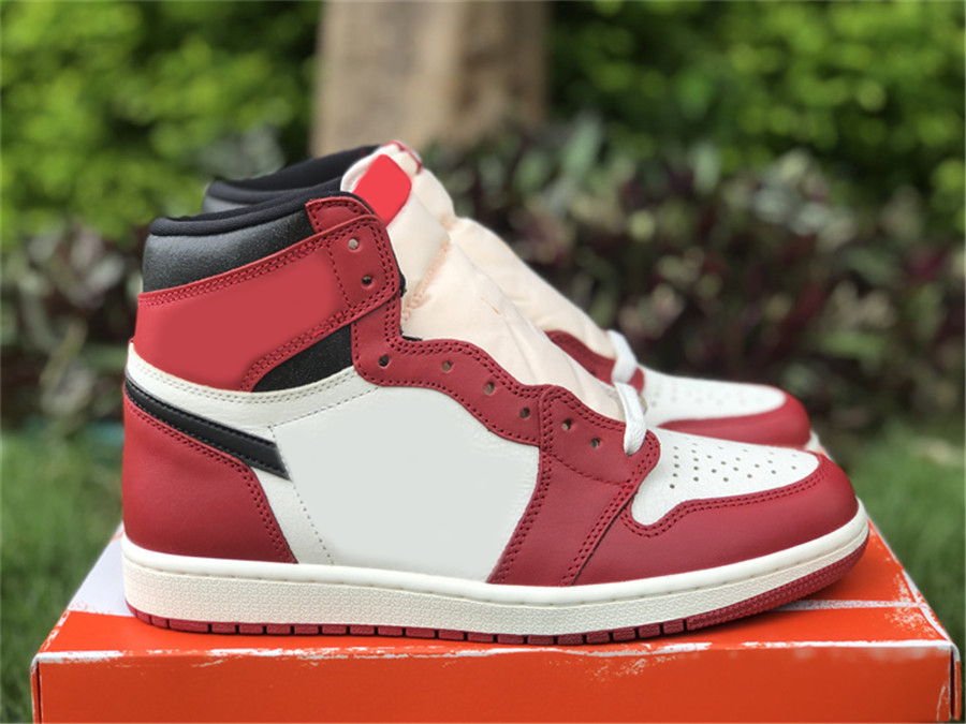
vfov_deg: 25.7
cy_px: 362
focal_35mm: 57
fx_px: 1591
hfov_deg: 33.8
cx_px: 483
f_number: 2.8
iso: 20
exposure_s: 1/162
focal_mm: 6.6
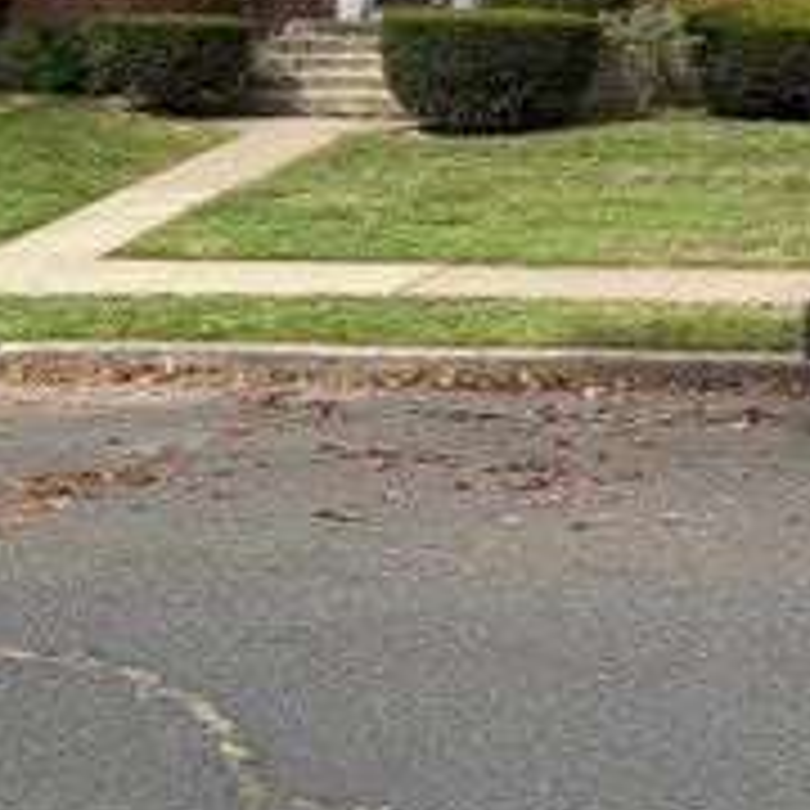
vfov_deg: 24.1
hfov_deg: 24.3
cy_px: 106
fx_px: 1853
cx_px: 639
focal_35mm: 70
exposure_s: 1/2801
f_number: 1.78
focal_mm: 6.76
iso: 80
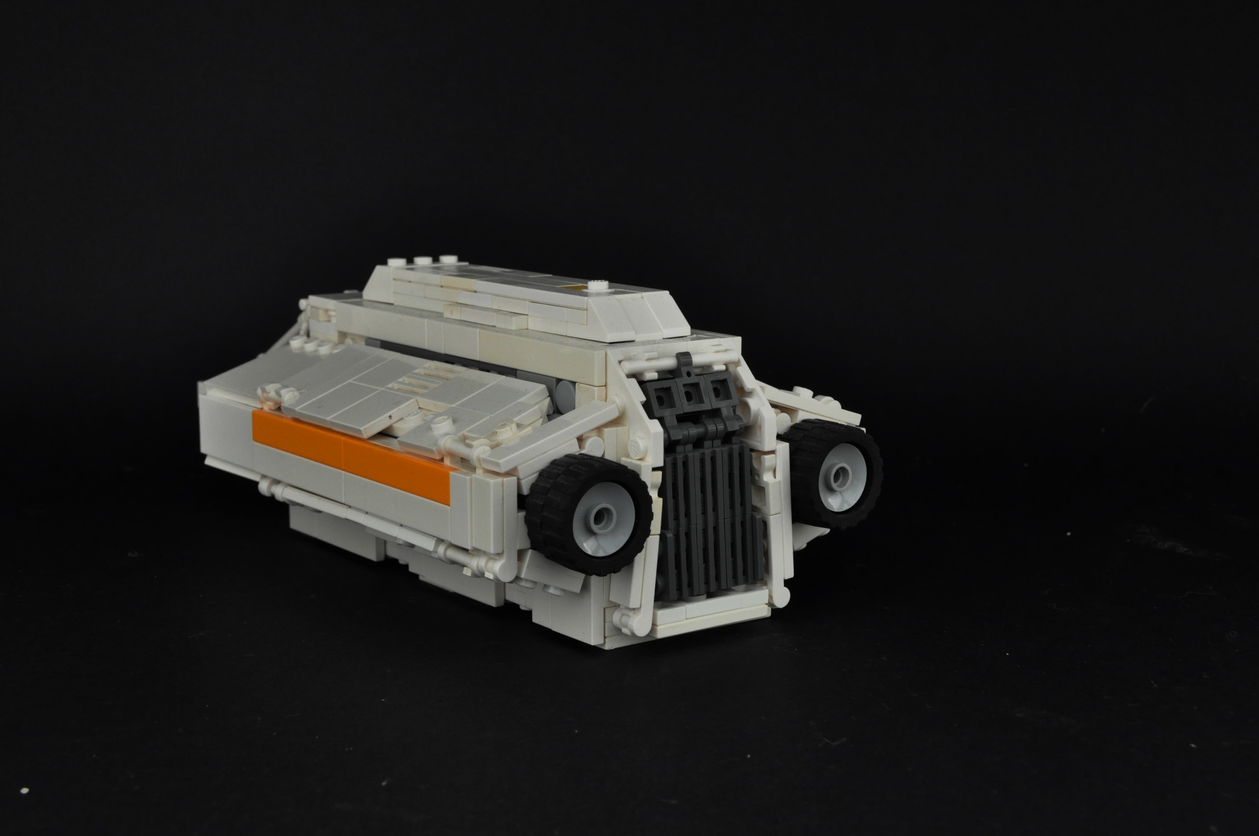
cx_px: 630
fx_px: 1991
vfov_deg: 23.7
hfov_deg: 35.1
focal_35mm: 57
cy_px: 418
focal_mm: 38
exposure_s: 1
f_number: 13
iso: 1000
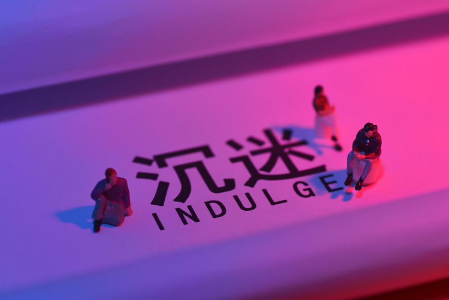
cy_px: 153
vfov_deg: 12.3
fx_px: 1385
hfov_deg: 18.4
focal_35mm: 111
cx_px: 237
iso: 160
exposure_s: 1/160
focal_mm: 90
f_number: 7.1
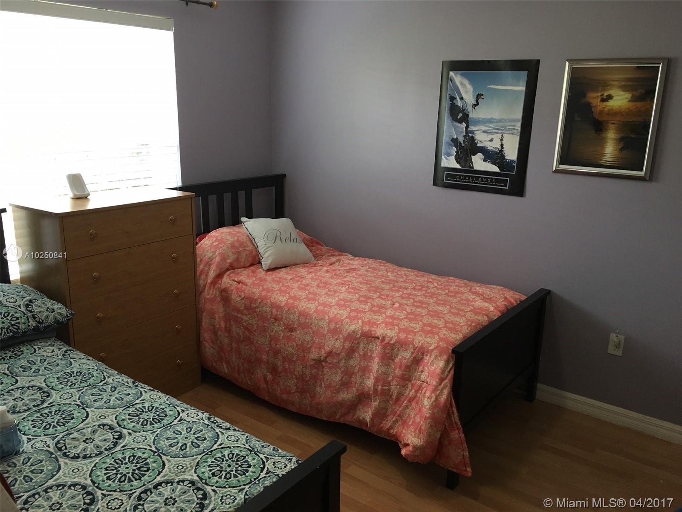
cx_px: 341
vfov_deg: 48.2
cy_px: 256
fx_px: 571
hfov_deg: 61.7
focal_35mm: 29
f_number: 2.2
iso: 100
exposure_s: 1/30
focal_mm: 4.15
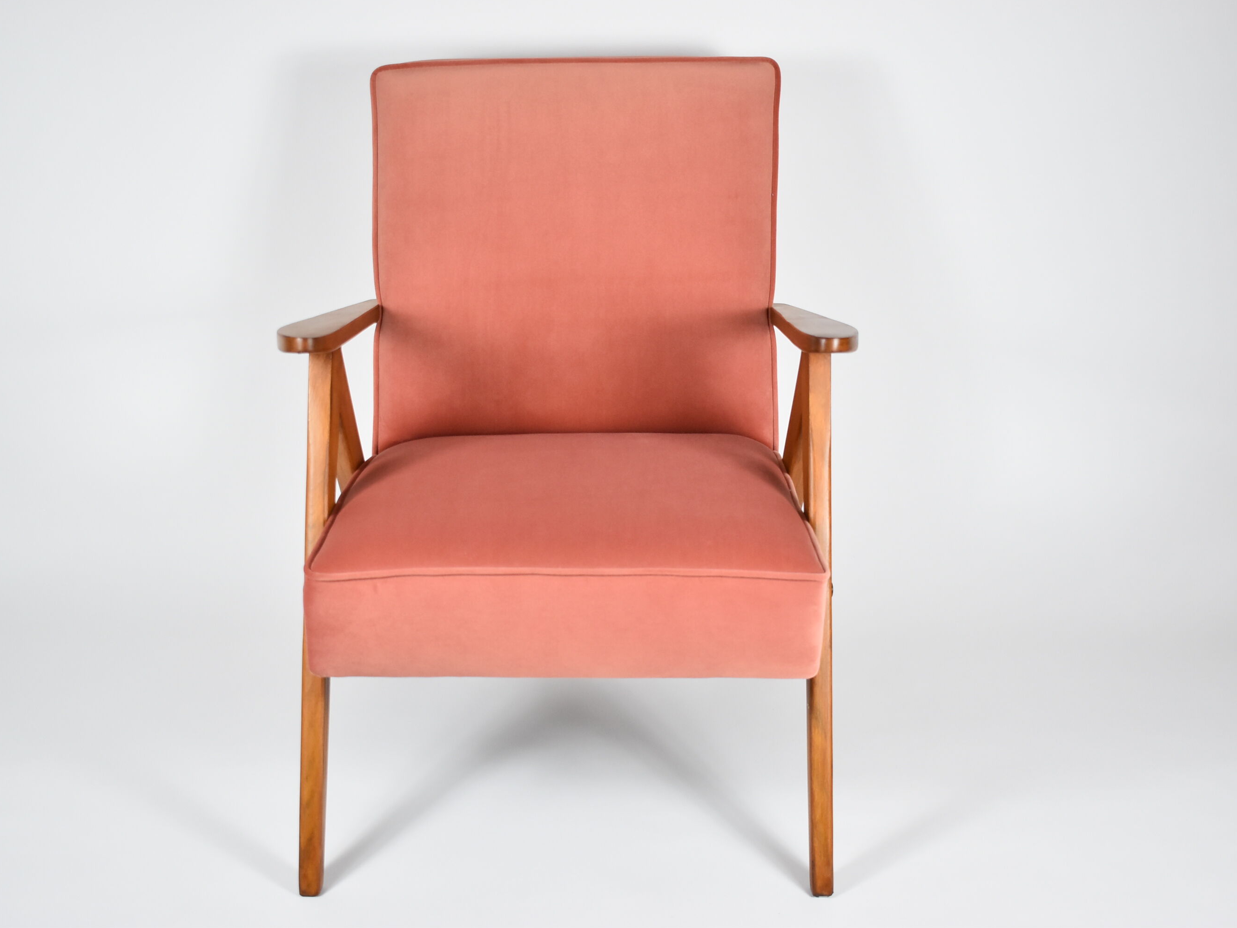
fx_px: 1858
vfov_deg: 28.0
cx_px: 594
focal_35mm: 52
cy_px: 463
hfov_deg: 36.8
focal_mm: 32
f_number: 4.5
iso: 1000
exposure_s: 1/125
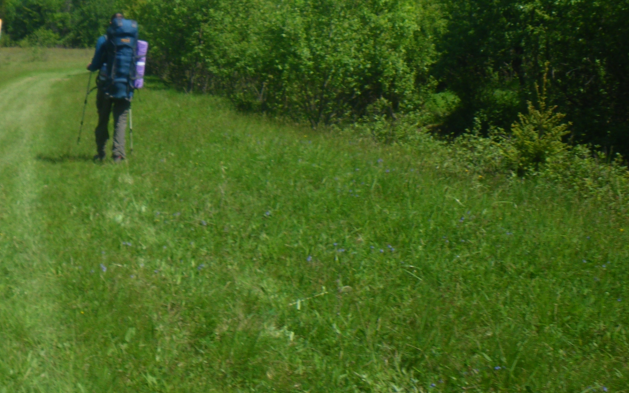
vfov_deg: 23.0
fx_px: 943
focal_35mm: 55
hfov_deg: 35.4
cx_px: 107
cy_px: 48
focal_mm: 5
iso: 50
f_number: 4.2
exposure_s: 1/320
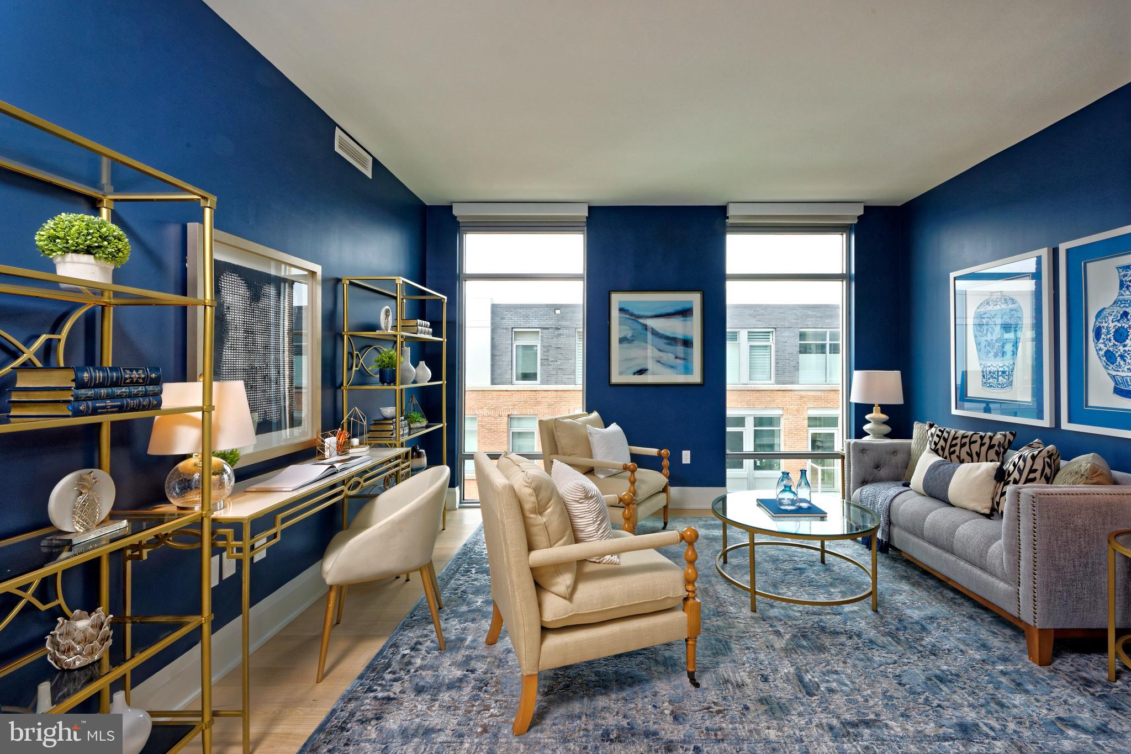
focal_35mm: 15
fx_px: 471
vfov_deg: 77.3
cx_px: 566
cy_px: 377
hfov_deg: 100.4
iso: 320
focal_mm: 15
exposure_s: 1/20
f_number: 16
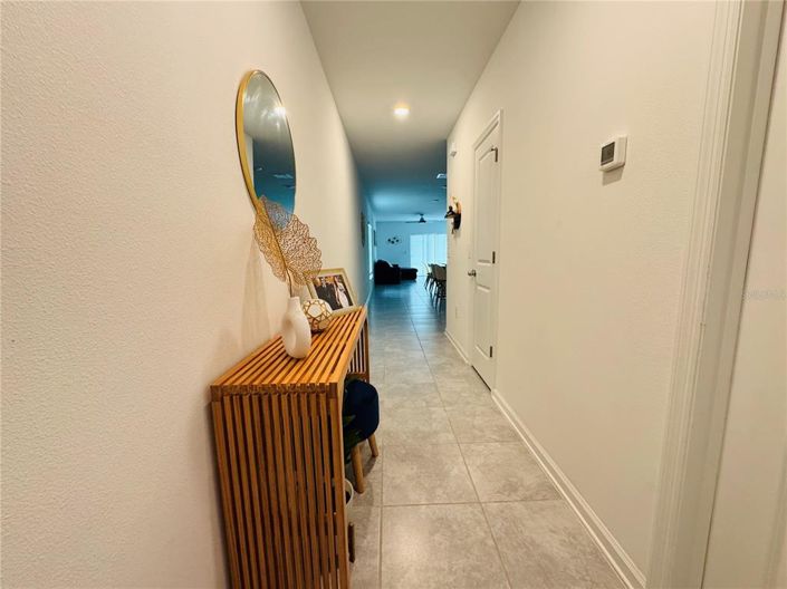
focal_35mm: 14
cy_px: 294
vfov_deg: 85.6
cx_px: 394
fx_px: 318
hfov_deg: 102.1
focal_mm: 2.22
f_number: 2.2
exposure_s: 1/120
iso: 320
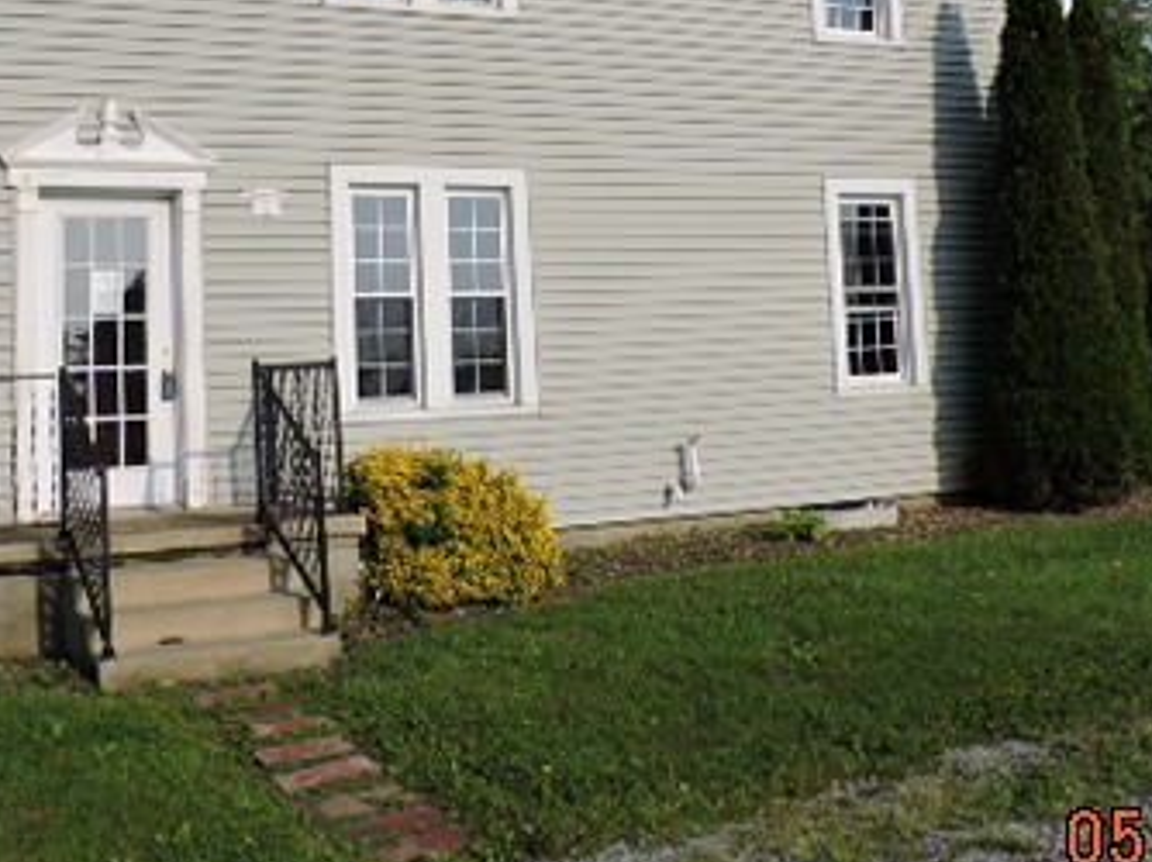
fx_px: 1530
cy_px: 200
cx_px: 514
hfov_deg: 41.2
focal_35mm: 46
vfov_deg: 30.9
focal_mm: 4.3
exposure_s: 1/1250
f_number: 3.3
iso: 100
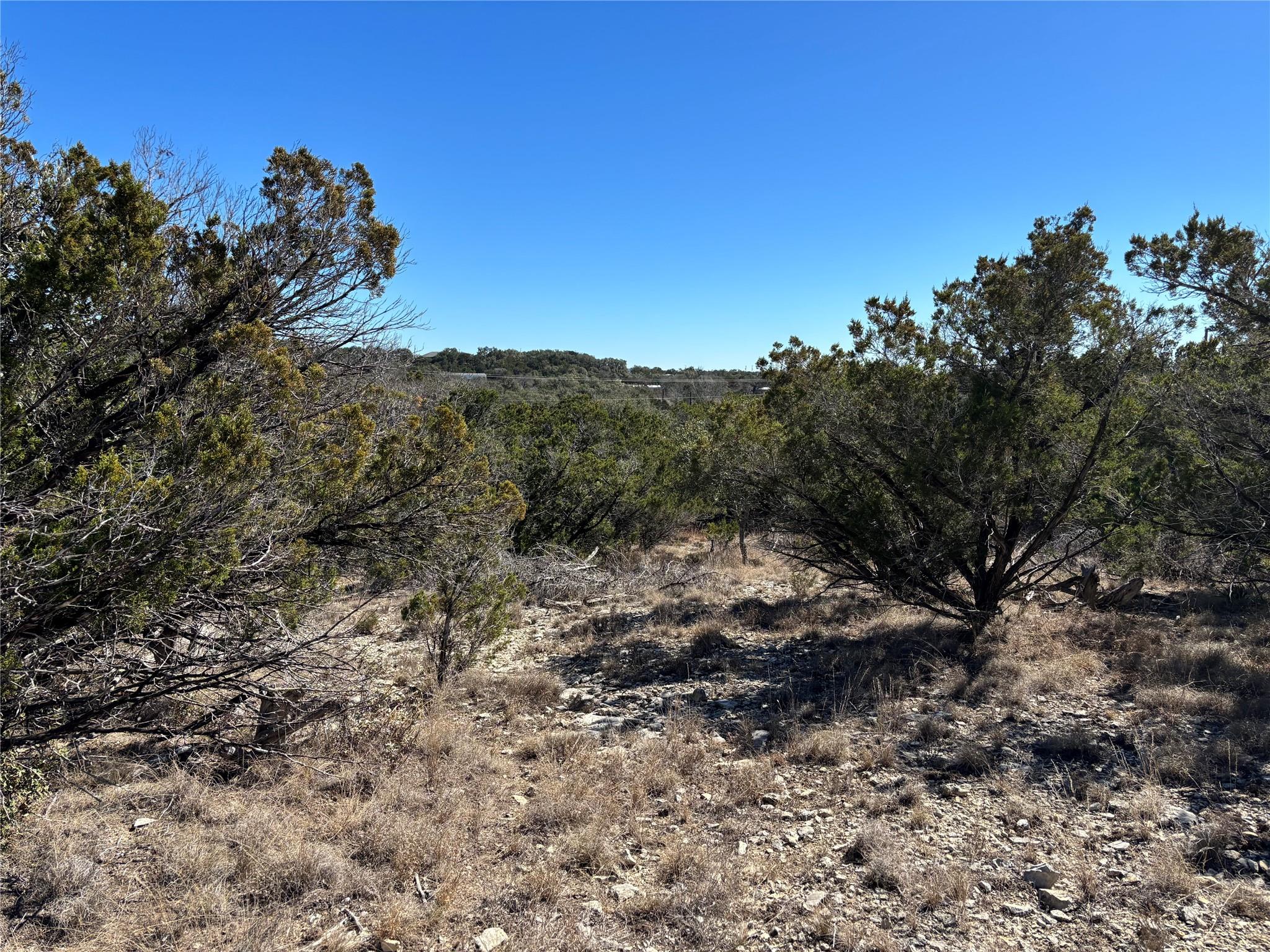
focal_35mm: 26
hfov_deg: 67.3
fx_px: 954
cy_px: 476
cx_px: 635
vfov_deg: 53.1
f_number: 1.6
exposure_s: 1/3106
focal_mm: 5.96
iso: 50
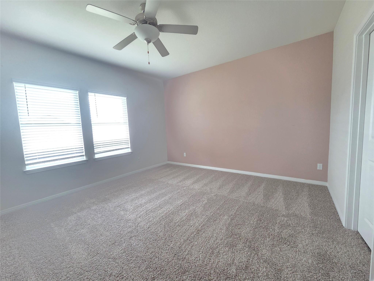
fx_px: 140
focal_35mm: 13
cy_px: 140
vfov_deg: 89.9
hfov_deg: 106.2
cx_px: 187
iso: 800
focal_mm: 2.2
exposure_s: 1/60
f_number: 2.2
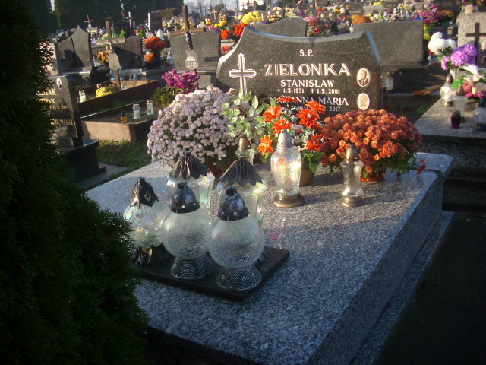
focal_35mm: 37
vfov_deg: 38.7
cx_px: 243
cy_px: 182
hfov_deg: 50.1
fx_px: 519
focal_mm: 6.2
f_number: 5.6
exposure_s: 1/109
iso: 50
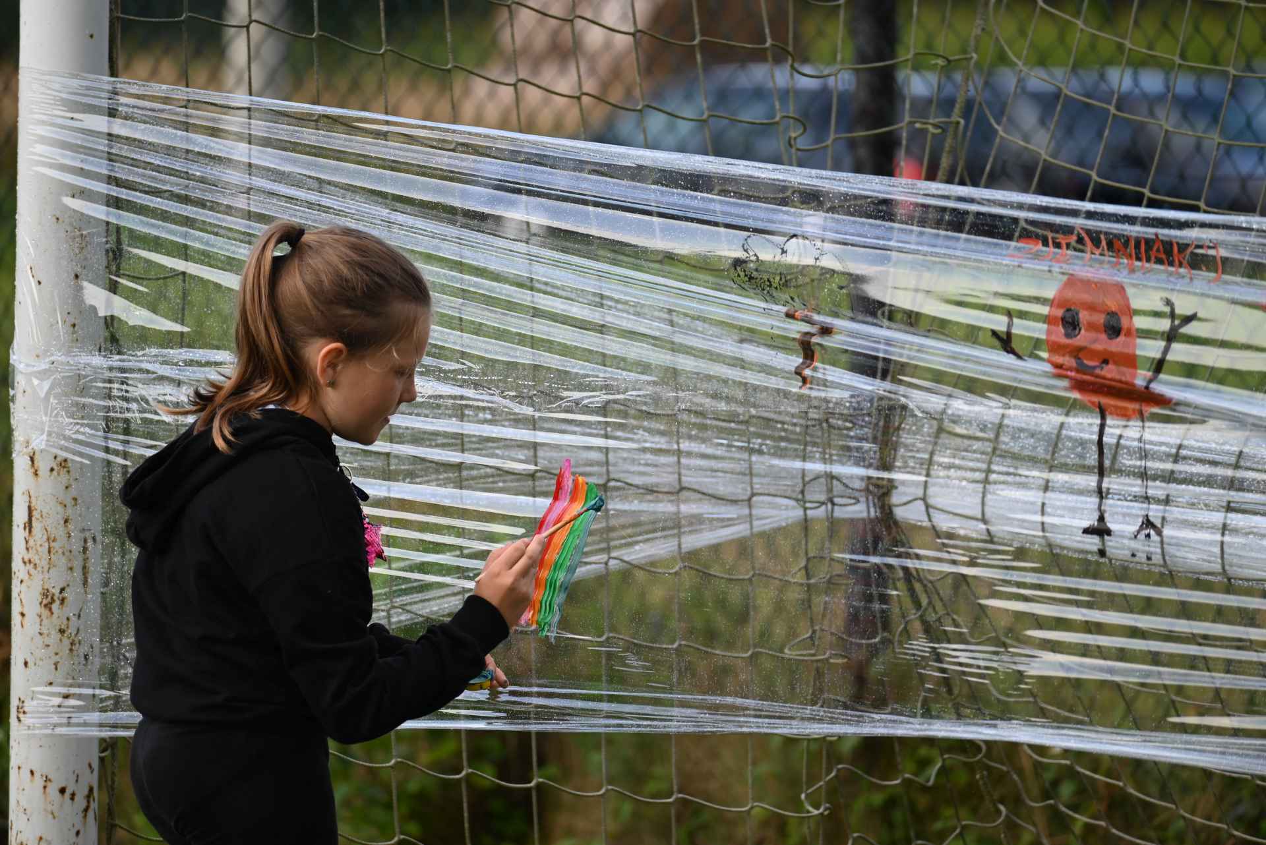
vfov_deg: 4.6
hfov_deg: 6.9
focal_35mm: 300
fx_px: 10554
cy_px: 422
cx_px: 633
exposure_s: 1/500
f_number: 5.6
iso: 360
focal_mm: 300
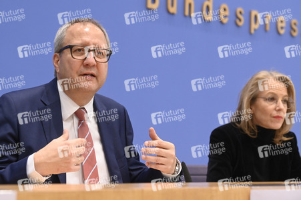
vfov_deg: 16.0
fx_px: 710
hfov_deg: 23.9
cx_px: 150
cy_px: 100
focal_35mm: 85
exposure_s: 1/500
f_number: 5.6
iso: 5000
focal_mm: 85
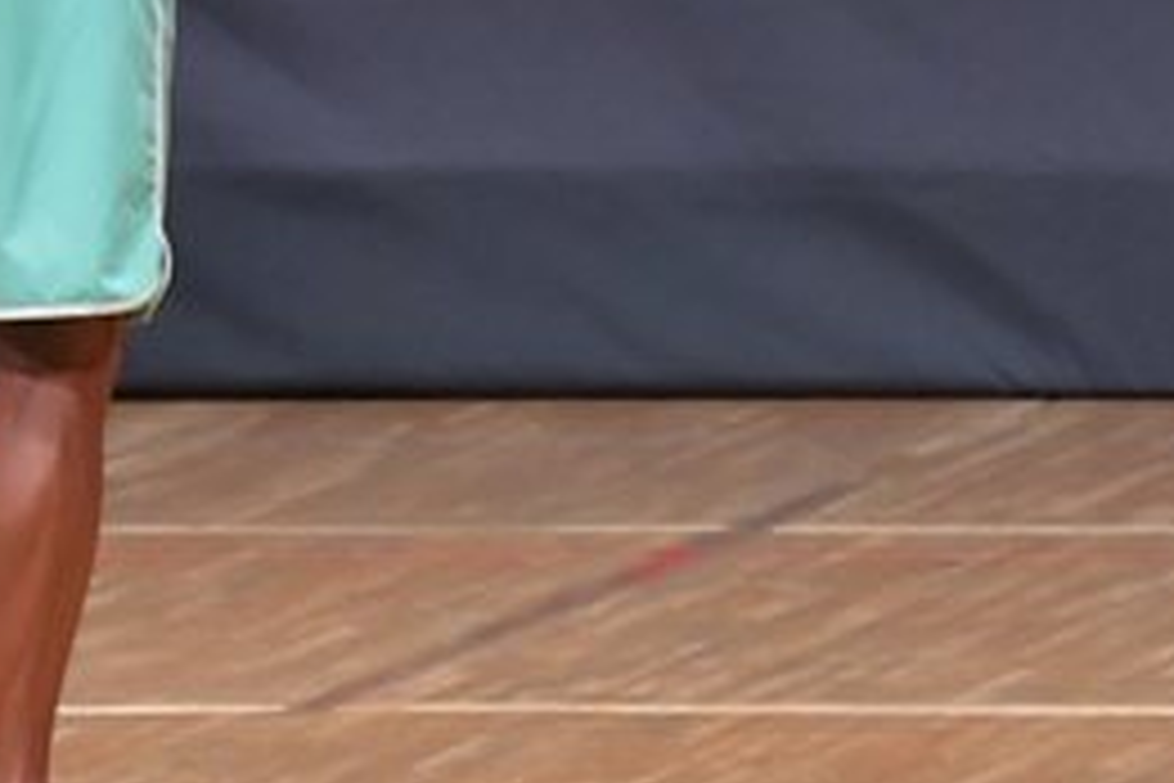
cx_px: -38
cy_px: -180
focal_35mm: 892
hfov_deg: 2.3
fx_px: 29087
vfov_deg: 1.5
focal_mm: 200
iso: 6400
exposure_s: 1/400
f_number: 5.6
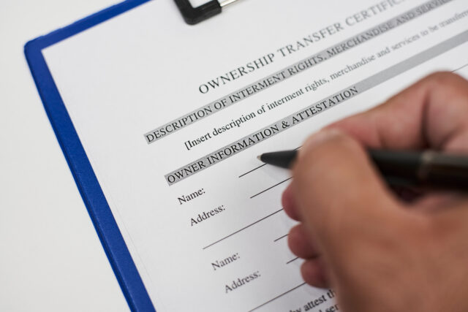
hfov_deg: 39.6
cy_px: 156
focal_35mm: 50
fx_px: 650
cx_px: 234
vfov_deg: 27.0
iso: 320
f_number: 3.5
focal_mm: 50
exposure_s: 1/125
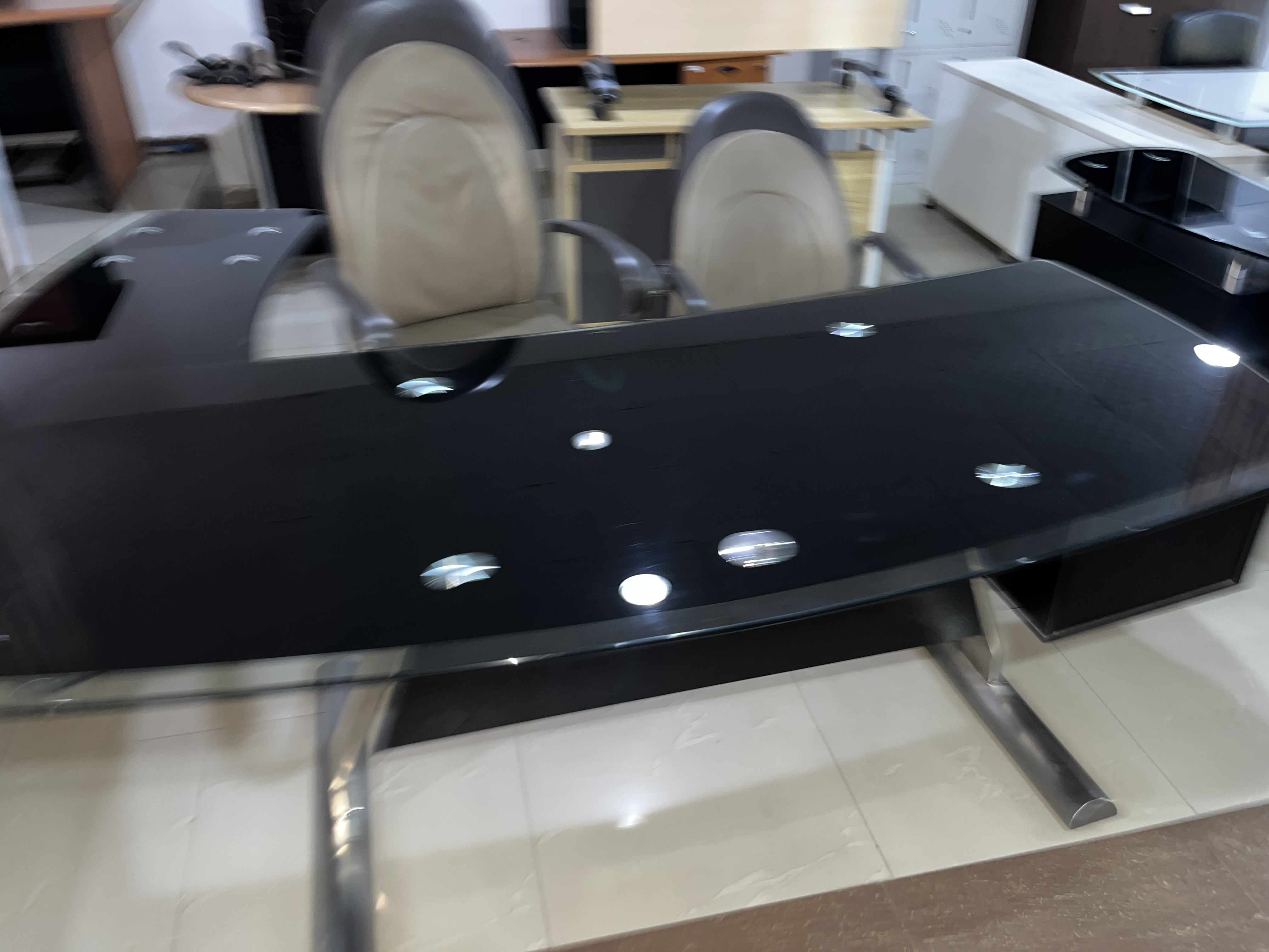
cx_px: 634
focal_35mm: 26
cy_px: 476
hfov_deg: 67.3
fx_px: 953
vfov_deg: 53.1
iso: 125
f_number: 1.6
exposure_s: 1/6
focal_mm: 5.1
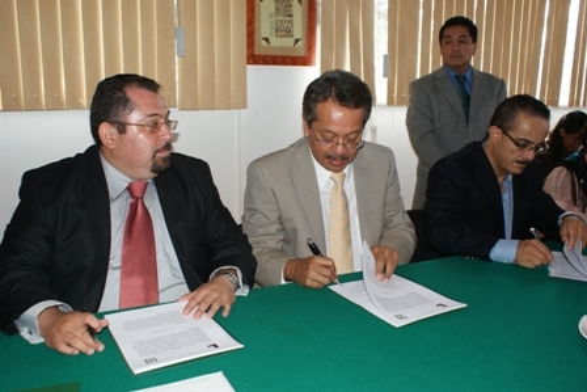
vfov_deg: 43.6
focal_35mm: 30
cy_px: 196
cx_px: 294
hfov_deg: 61.9
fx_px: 489
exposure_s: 1/60
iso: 200
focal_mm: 20
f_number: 5.6
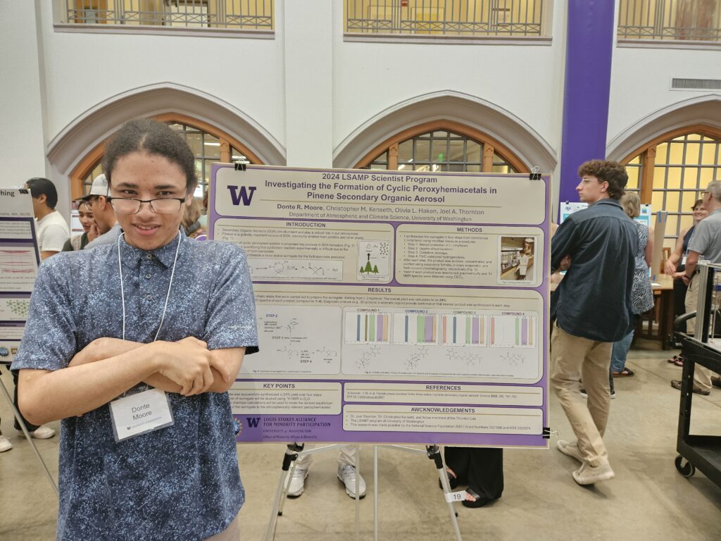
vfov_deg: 58.9
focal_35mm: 23
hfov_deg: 73.9
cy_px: 270
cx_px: 360
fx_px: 479
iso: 800
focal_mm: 5.4
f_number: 1.8
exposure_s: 1/60
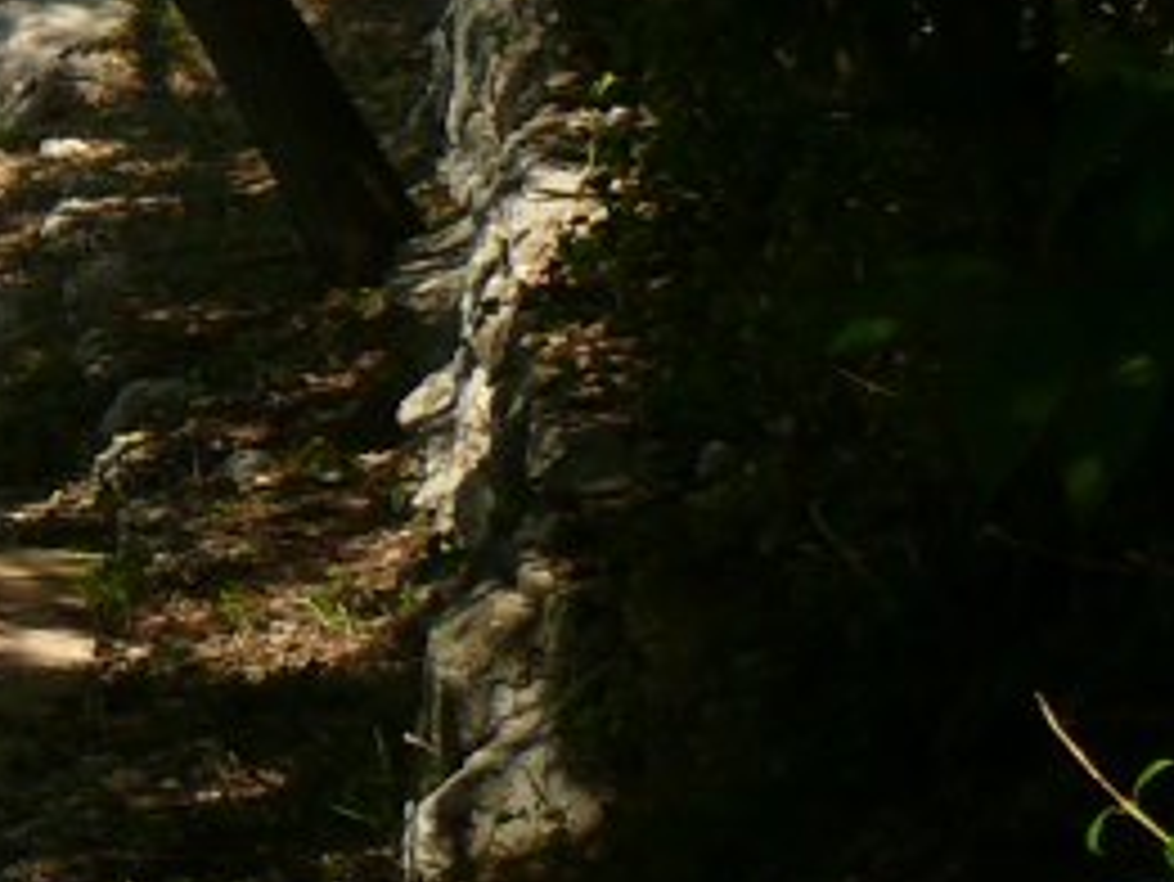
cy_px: -544
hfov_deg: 9.1
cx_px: -1622
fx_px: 6684
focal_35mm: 197
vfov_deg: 7.4
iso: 100
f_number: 5
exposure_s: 1/200
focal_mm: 7.4
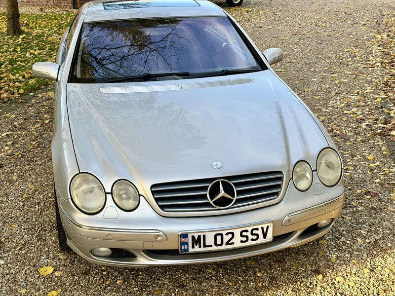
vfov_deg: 30.3
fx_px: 548
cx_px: 198
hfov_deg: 39.7
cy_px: 148
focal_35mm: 48
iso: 64
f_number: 1.78
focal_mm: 6.76
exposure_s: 1/606
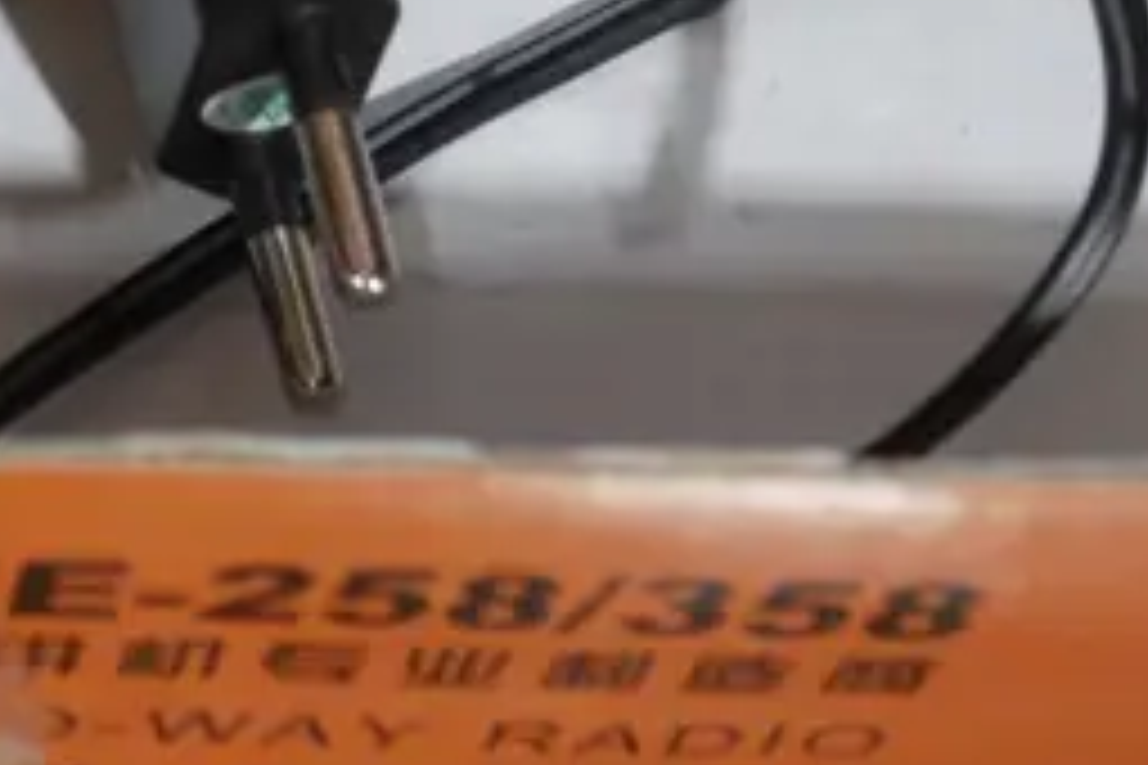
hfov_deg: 12.4
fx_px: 5070
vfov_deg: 8.1
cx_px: -459
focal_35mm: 159
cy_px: -898
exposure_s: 1/60
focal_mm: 19
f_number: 4.5
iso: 400
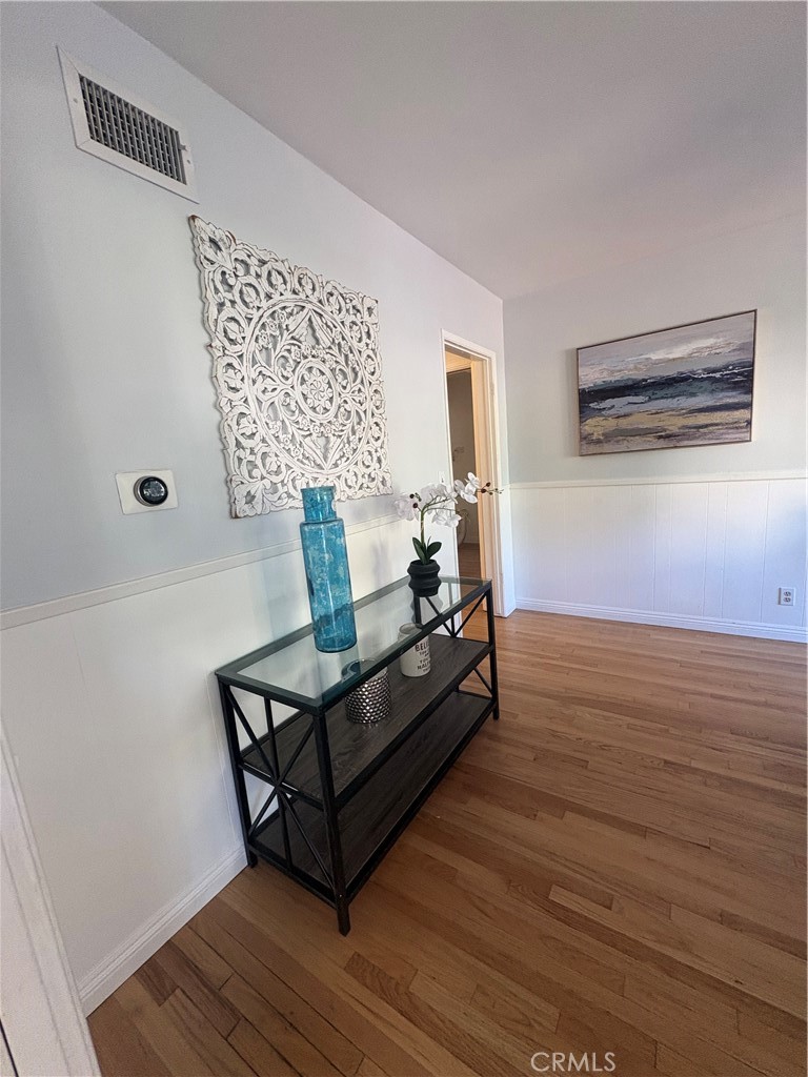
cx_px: 404
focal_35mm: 14
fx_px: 436
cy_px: 538
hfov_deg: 85.7
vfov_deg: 102.1
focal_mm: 2.22
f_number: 2.2
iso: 200
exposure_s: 1/81
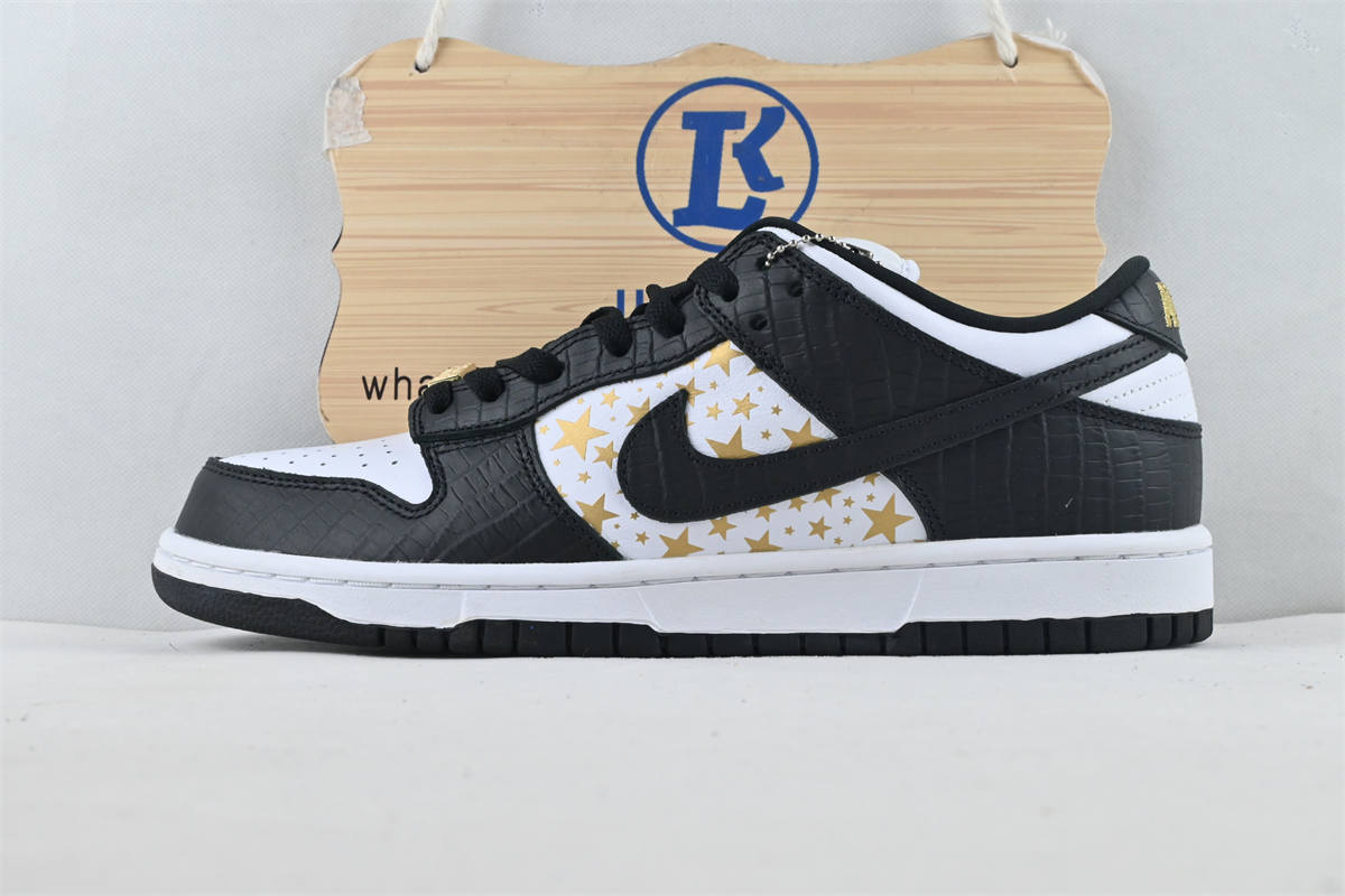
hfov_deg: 43.0
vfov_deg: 29.4
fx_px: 1709
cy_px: 448
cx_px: 672
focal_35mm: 46
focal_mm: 30.5
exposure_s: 1/125
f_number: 10
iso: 1000
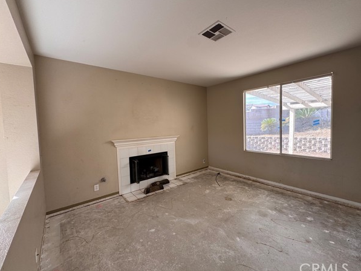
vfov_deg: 81.8
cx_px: 186
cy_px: 132
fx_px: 156
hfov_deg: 98.1
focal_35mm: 15
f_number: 2.2
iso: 50
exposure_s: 1/99
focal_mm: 2.22
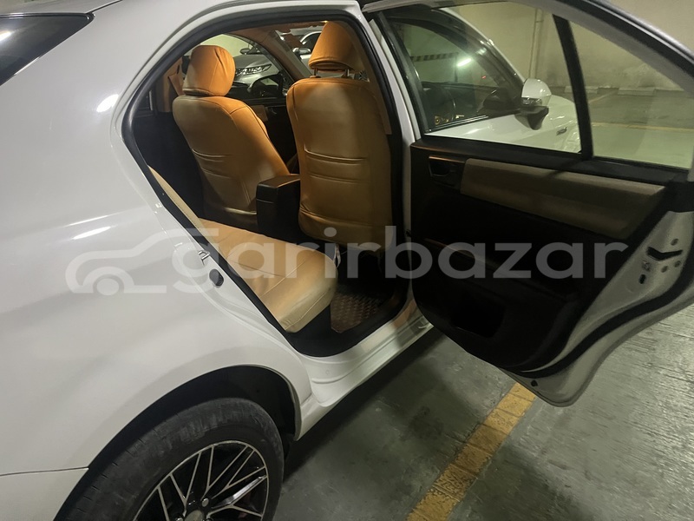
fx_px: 521
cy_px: 260
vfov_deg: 53.1
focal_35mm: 26
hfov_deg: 67.3
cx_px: 347
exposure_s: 1/30
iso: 640
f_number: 1.6
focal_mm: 5.1
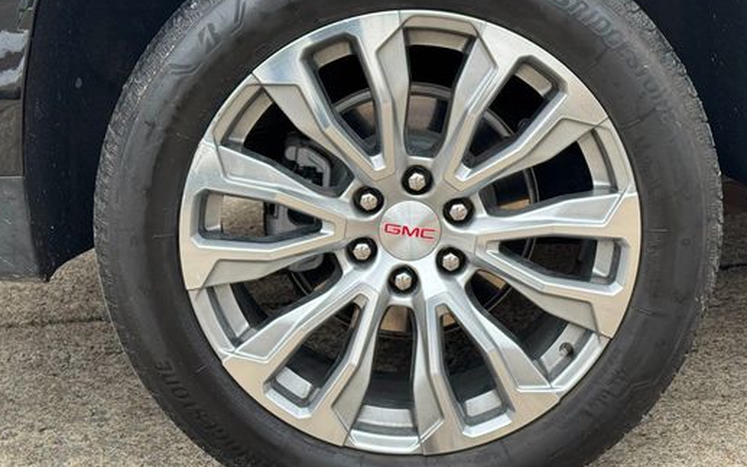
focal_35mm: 63
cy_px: 214
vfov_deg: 20.6
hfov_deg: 32.5
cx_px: 394
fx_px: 1282
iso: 100
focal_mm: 6.76
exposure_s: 1/106
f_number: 1.78
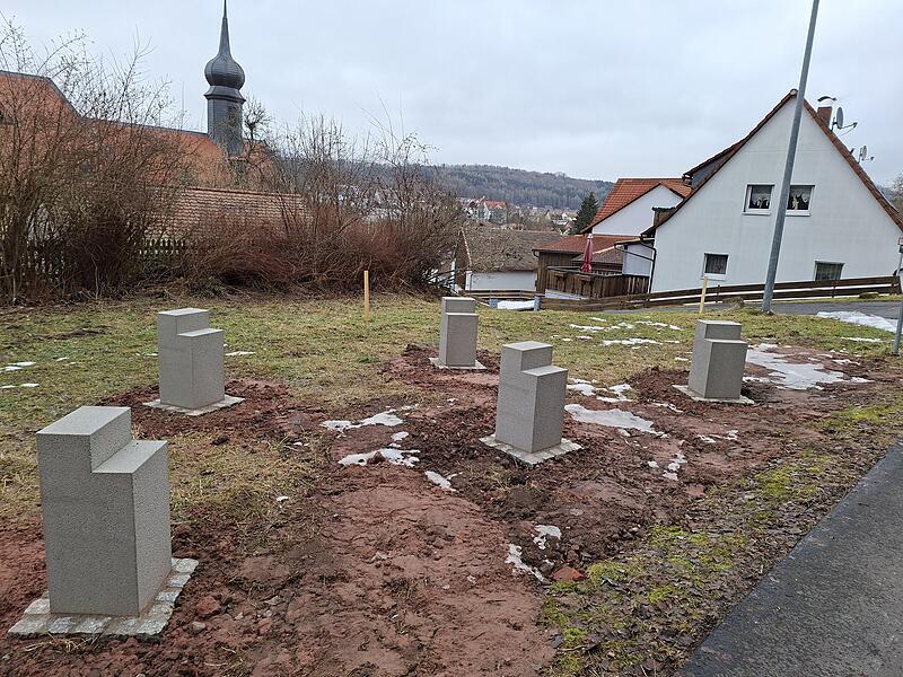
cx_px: 452
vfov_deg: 58.9
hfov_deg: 73.9
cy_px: 338
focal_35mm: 23
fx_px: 600
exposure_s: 1/272
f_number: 1.8
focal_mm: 5.54
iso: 50
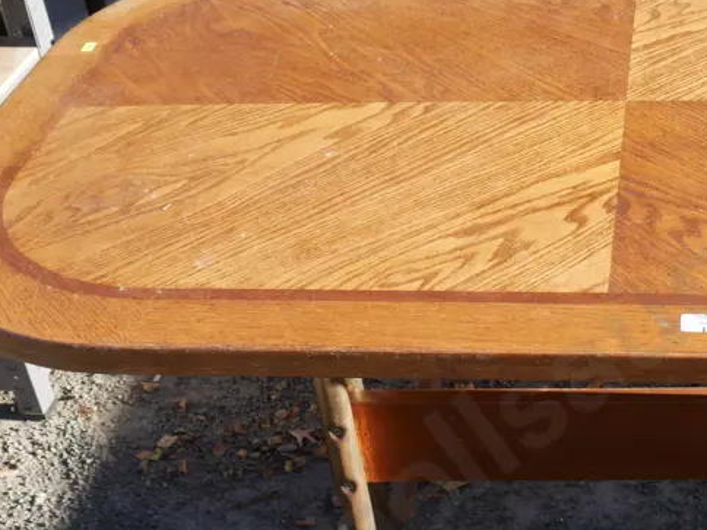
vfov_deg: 20.4
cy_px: 320
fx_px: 1471
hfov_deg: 26.0
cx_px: 656
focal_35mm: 72
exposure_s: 1/200
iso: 200
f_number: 5.6
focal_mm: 17
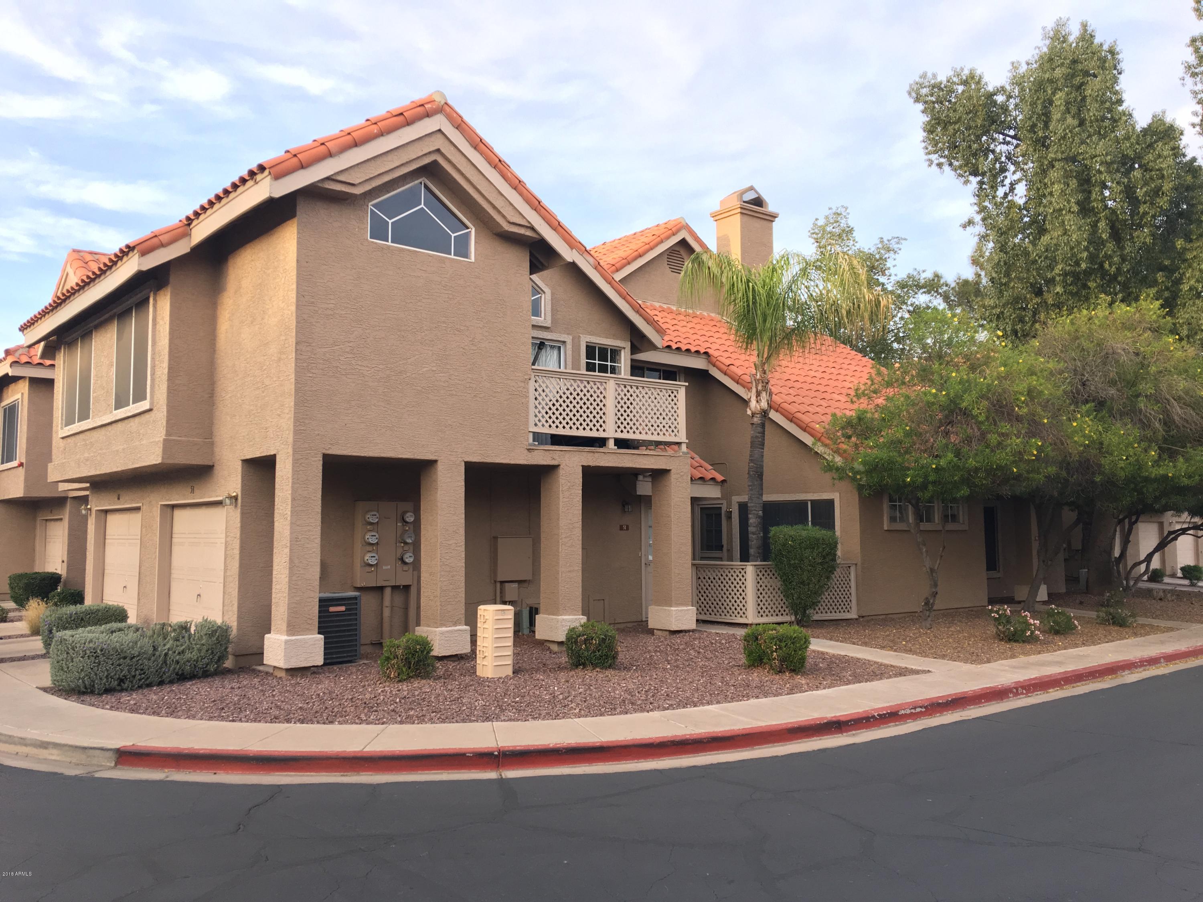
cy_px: 451
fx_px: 1008
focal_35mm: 29
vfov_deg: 48.2
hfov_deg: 61.7
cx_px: 602
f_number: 2.2
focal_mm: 4.15
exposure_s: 1/120
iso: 40
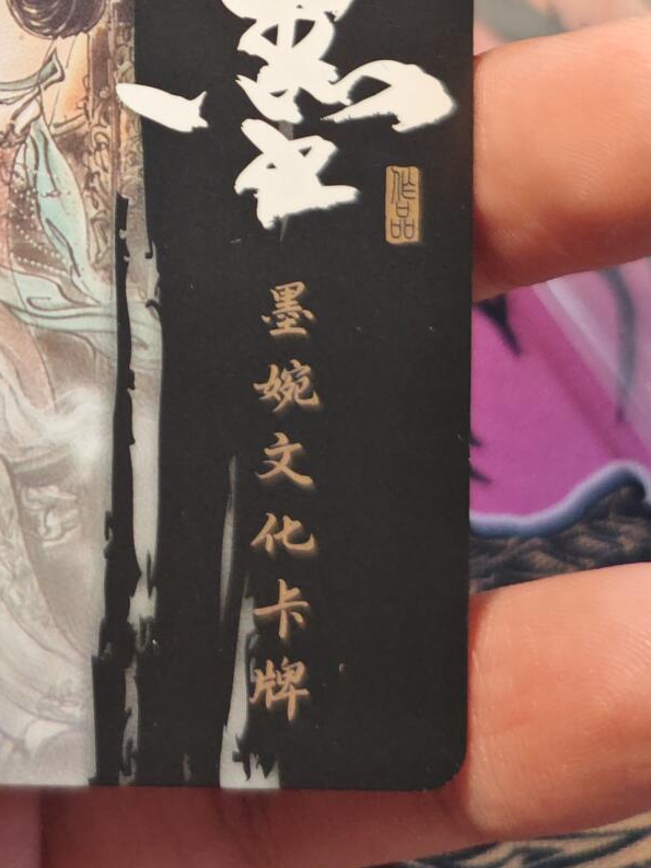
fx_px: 1479
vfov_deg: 29.9
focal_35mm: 59
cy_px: -47
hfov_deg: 23.7
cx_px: -1
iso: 160
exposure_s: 1/100
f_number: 1.6
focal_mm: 5.4
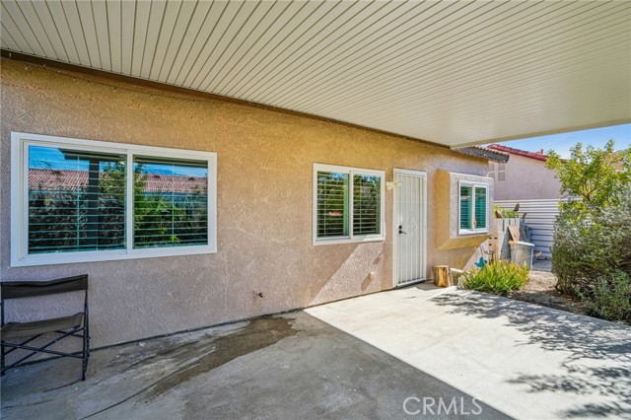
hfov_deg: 96.8
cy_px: 210
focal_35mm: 16
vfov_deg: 73.7
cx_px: 316
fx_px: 280
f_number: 8
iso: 100
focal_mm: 16
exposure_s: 1/100
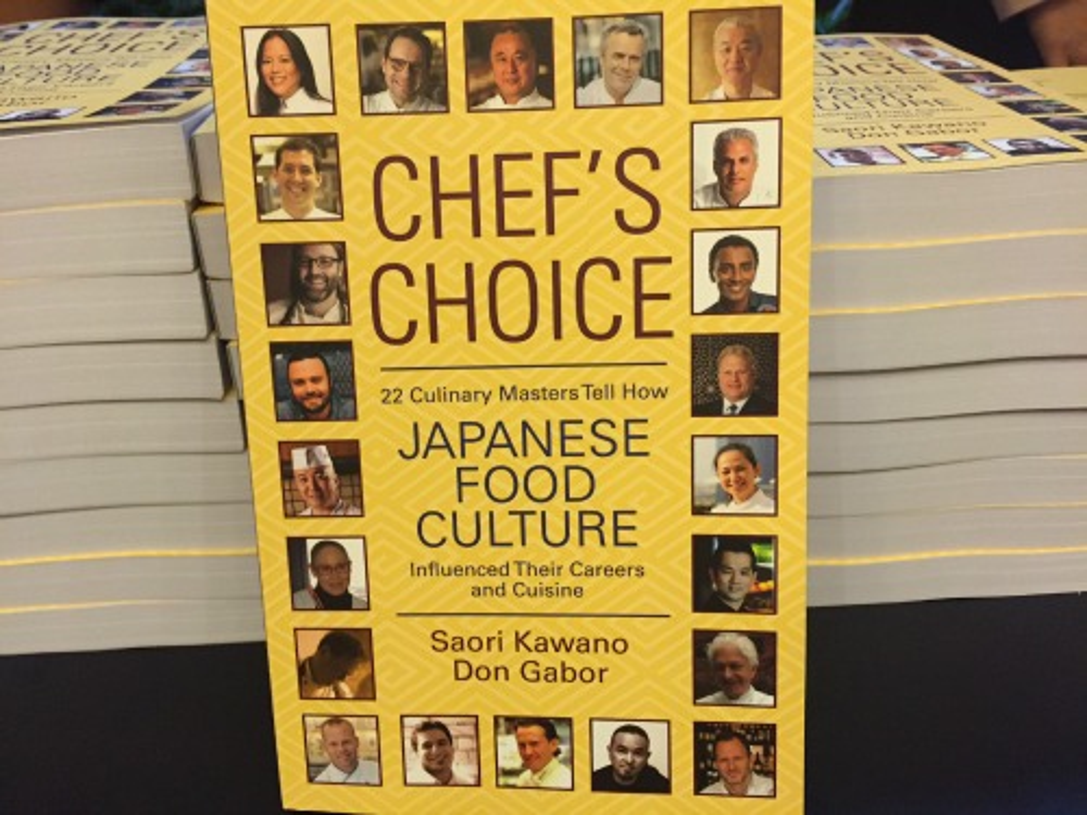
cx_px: 544
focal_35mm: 29
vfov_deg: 48.2
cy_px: 408
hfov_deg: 61.7
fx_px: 911
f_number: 2.2
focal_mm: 4.15
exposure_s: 1/17
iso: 250
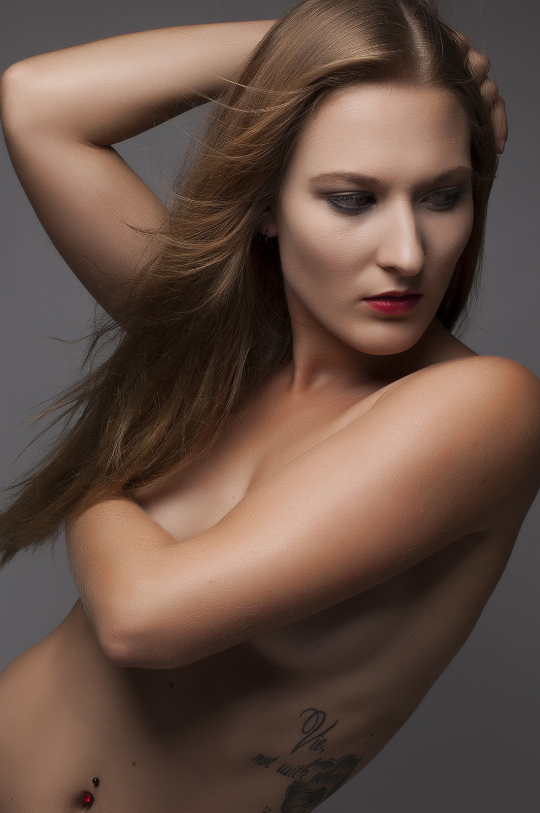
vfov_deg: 27.0
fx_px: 1690
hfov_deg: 18.2
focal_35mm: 75
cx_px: 270
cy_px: 406
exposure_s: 1/500
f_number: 14
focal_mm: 50
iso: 200
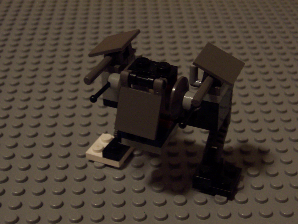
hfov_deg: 23.6
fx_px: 715
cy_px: 112
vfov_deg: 17.8
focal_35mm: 83
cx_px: 149
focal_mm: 12.8
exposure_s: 1/8
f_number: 4
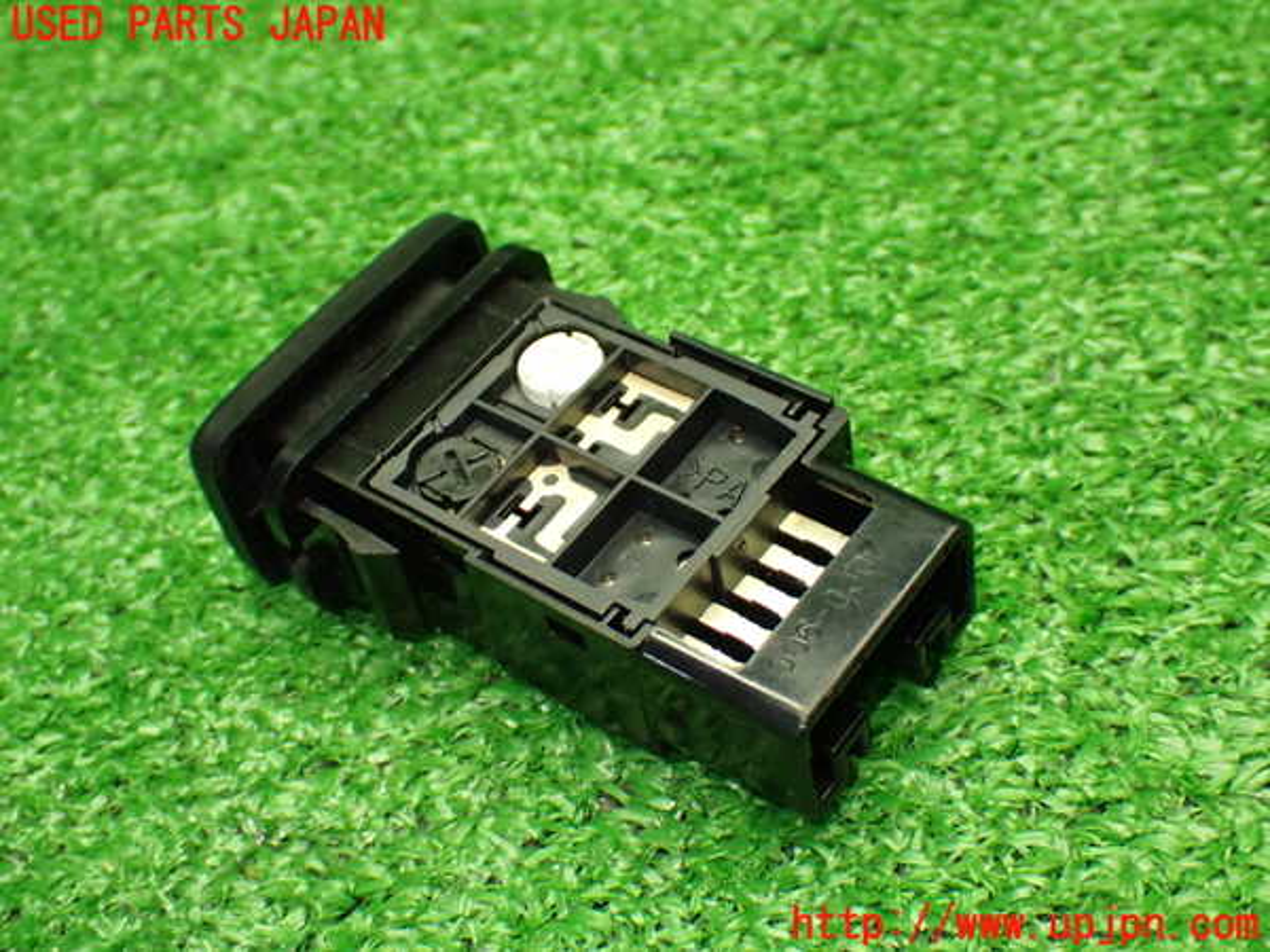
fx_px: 1834
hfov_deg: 38.2
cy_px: 476
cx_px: 635
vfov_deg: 29.1
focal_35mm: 50
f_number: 3.2
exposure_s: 1/80
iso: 800
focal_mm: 9.01
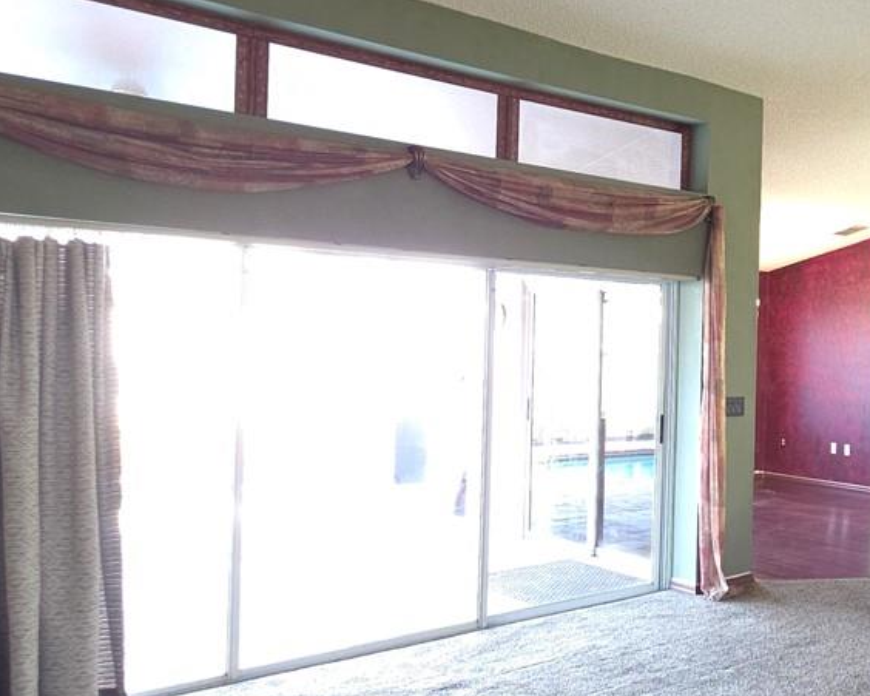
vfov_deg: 41.1
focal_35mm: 36
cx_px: 909
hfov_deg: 42.0
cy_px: 355
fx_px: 927
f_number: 1.9
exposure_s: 1/4
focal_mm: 2.2
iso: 80
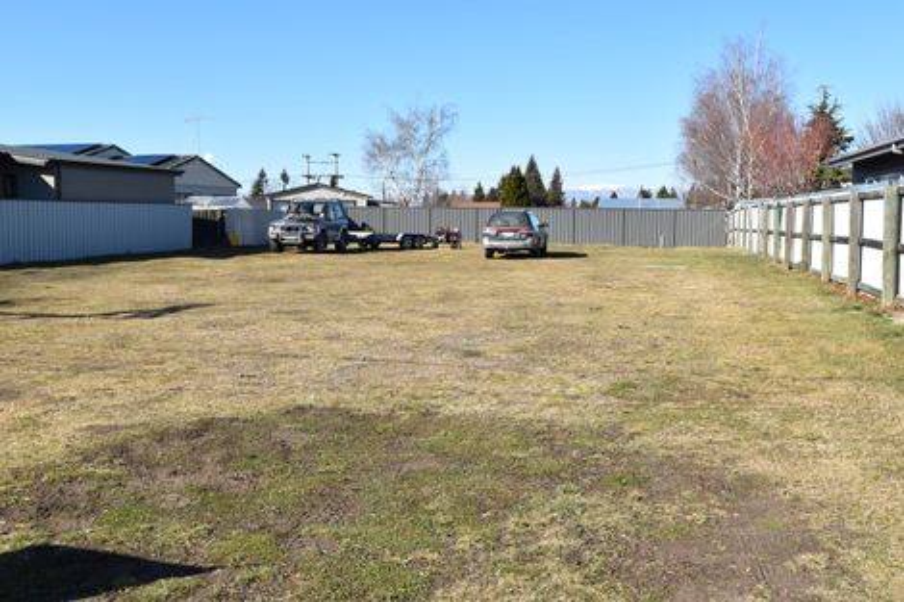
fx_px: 904
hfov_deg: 53.1
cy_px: 301
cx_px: 452
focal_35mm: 36
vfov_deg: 36.8
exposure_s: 1/320
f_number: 9
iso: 200
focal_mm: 24
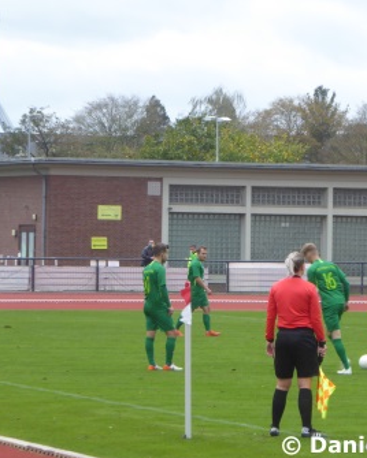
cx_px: 186
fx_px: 3557
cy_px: 228
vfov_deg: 7.4
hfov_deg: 5.9
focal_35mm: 262
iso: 160
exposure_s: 1/80
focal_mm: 35.8
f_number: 5.6
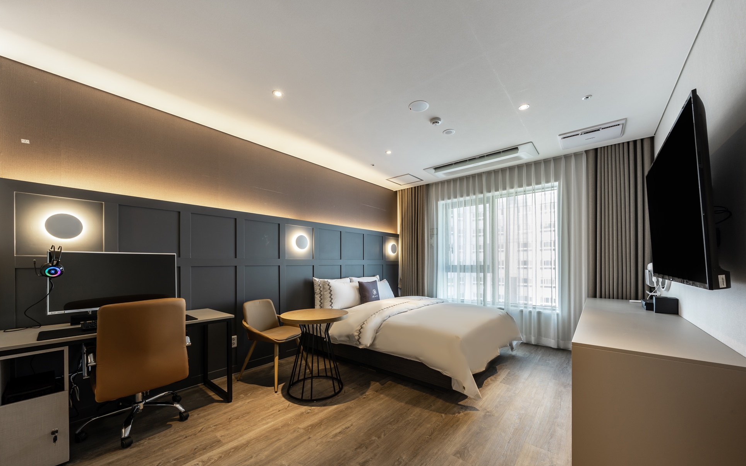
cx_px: 377
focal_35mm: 13
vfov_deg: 82.5
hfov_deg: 109.4
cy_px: 260
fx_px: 264
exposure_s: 1/3
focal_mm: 12
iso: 100
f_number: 10
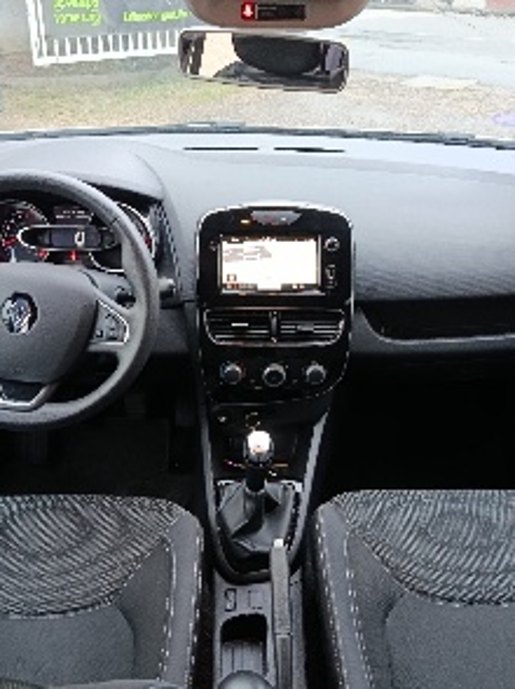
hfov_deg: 41.7
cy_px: 363
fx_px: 675
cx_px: 258
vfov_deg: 54.0
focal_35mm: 34
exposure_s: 1/100
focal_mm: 5.24
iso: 934
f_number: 1.7
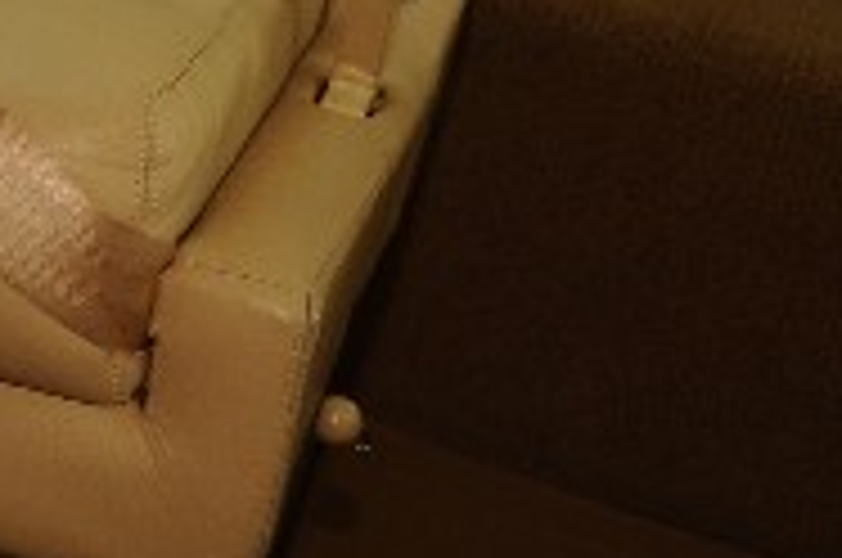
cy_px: -536
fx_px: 3502
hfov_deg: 12.0
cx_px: -910
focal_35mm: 150
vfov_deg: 8.7
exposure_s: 1/160
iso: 400
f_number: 6.3
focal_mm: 35
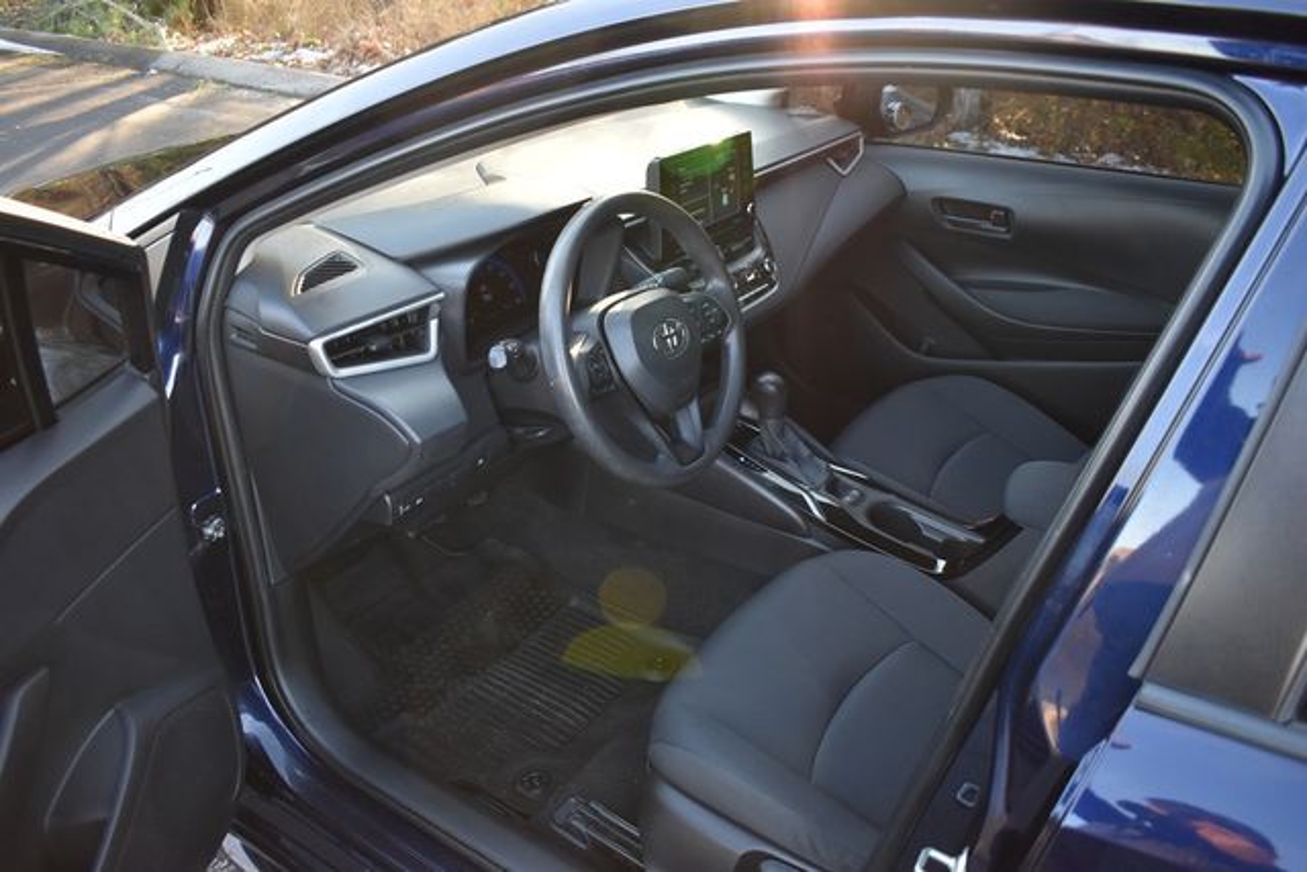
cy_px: 436
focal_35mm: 30
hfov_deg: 61.9
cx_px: 654
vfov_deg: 43.6
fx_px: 1089
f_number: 3.5
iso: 800
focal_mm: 20
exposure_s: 1/200
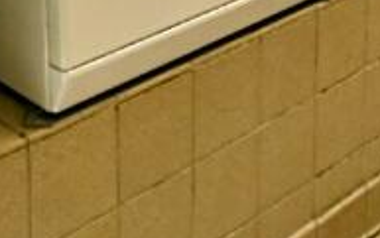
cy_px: -231
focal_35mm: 81
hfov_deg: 24.8
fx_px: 840
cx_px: 45
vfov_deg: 13.8
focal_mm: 10
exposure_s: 1/200
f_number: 7.1
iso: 3200
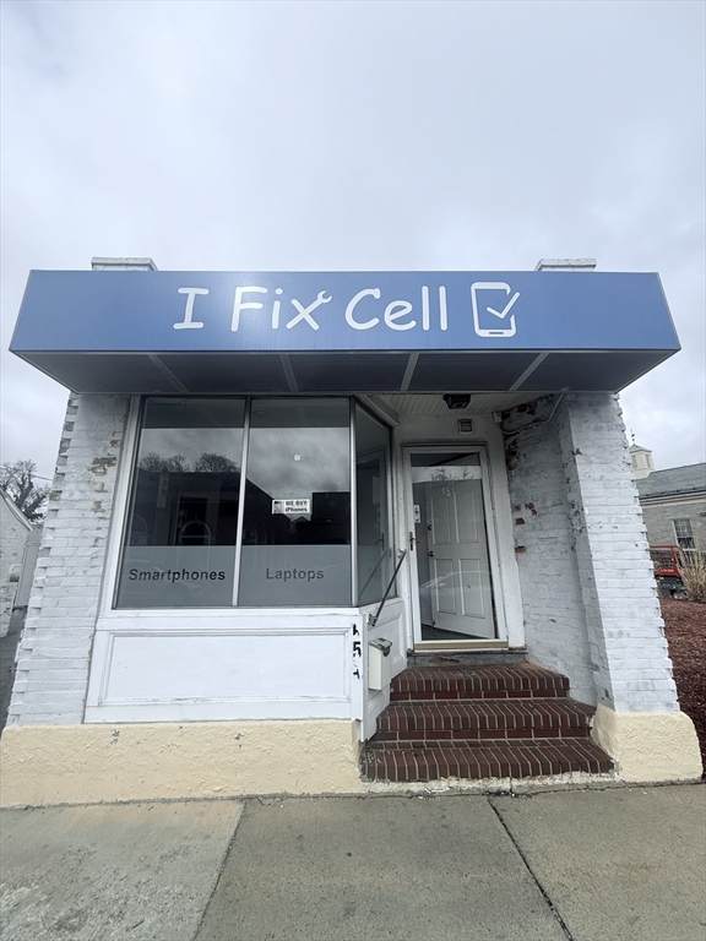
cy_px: 470
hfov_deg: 85.7
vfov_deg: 102.1
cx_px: 353
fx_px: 381
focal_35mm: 14
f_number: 2.2
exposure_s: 1/1698
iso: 50
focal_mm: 2.22
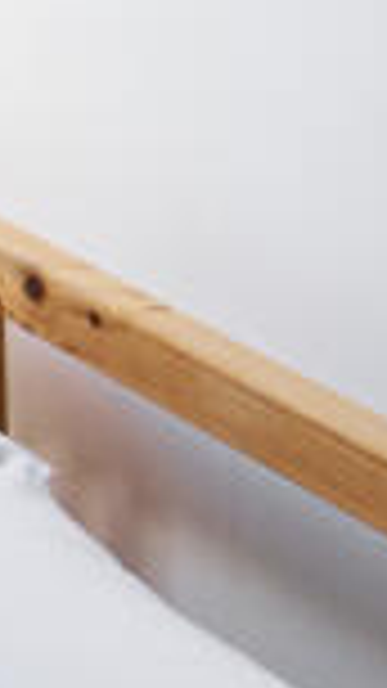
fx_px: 3067
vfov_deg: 11.6
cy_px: -641
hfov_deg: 5.0
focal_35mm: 168
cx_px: -1822
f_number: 5
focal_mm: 24
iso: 100
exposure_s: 1/100
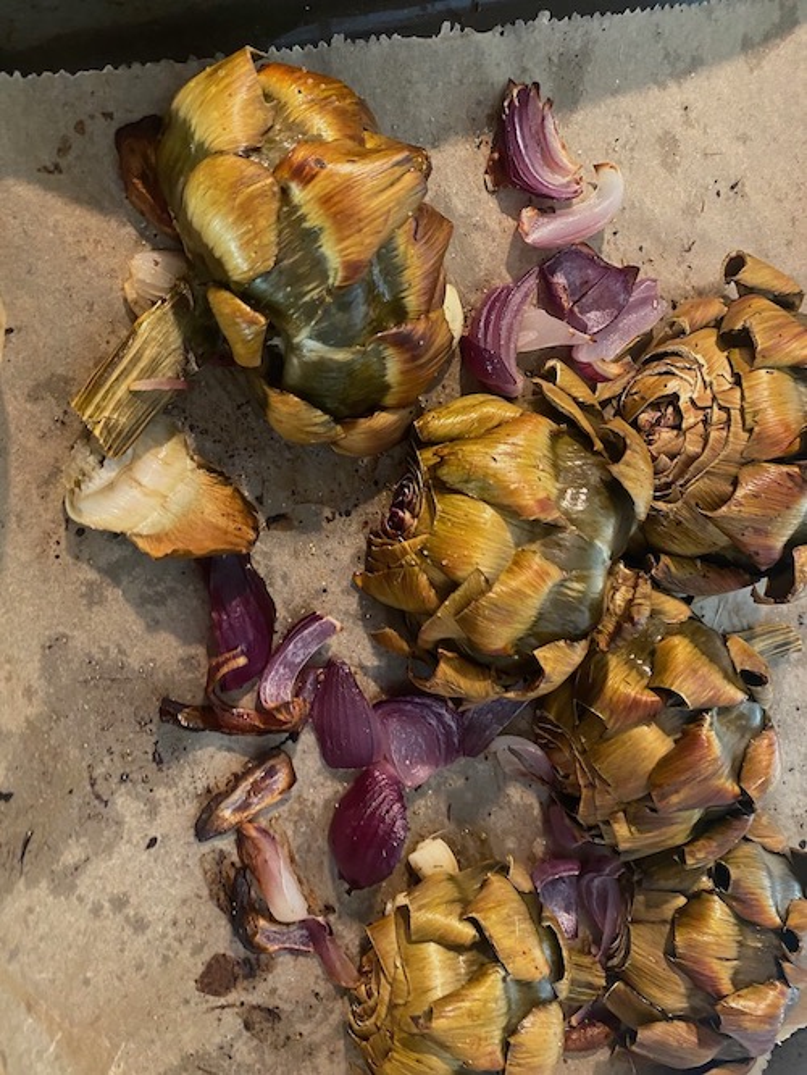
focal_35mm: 26
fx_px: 808
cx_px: 404
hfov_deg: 53.1
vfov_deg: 67.3
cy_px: 538
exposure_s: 1/33
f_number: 1.8
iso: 400
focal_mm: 4.25
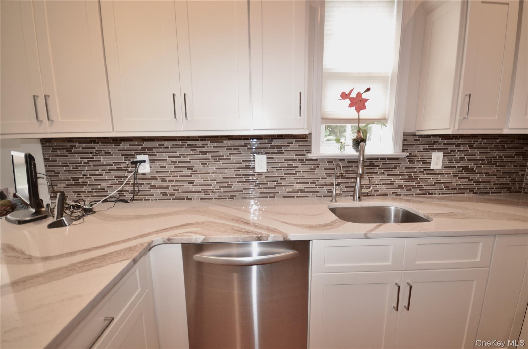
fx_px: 220
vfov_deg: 77.1
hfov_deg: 100.5
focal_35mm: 15
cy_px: 174
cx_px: 264
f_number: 4
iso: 640
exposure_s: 1/60
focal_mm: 10
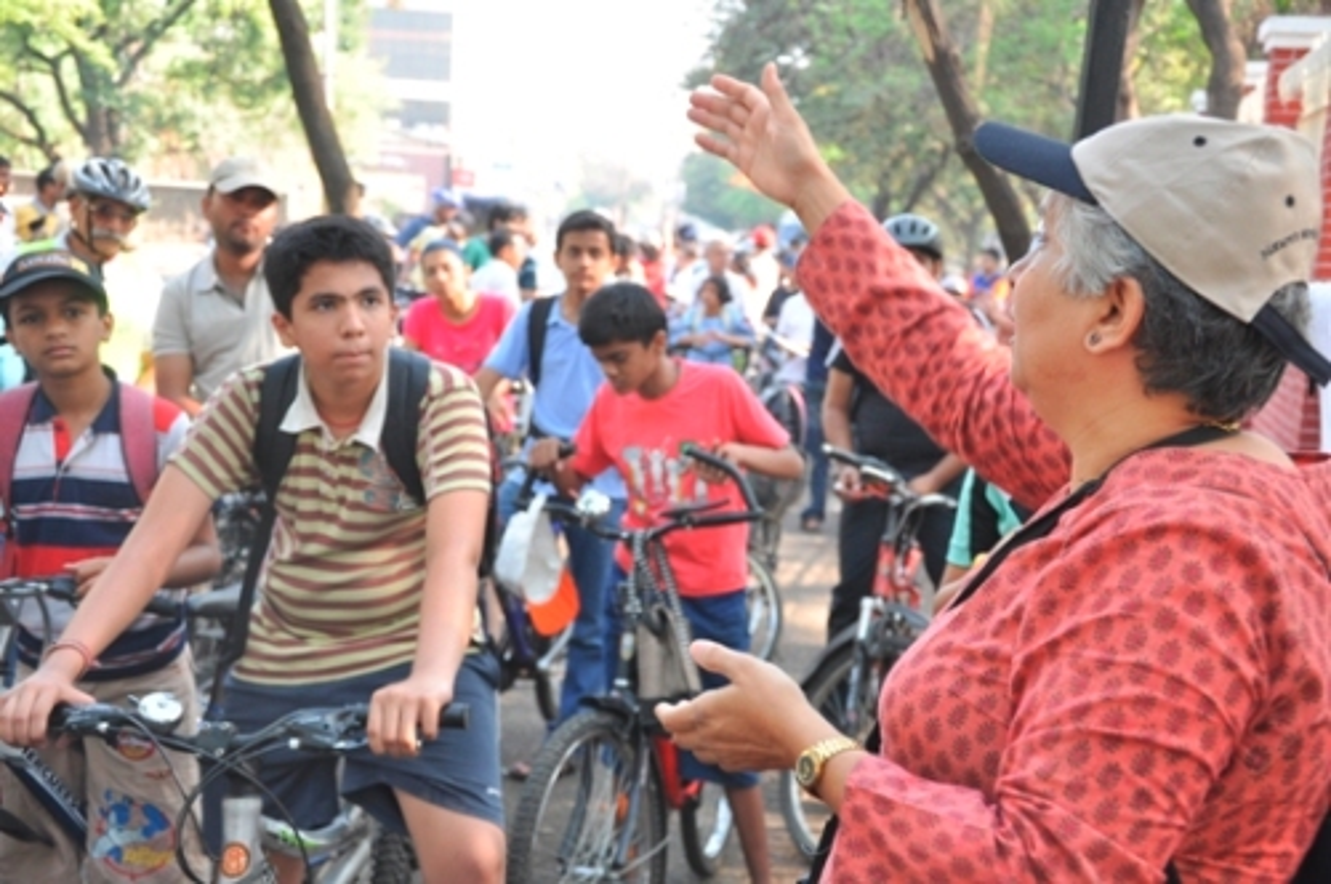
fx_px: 1883
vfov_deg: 26.4
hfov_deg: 38.9
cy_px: 442
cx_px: 666
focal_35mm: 51
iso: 400
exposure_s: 1/100
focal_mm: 34
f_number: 5
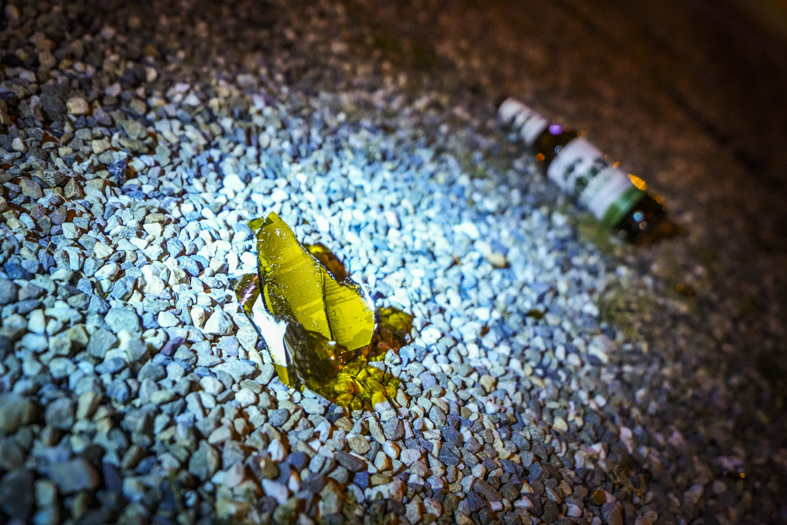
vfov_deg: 38.9
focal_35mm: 34
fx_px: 743
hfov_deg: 55.8
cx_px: 394
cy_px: 262
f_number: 2.8
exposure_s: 1/30
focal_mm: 34
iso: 6400
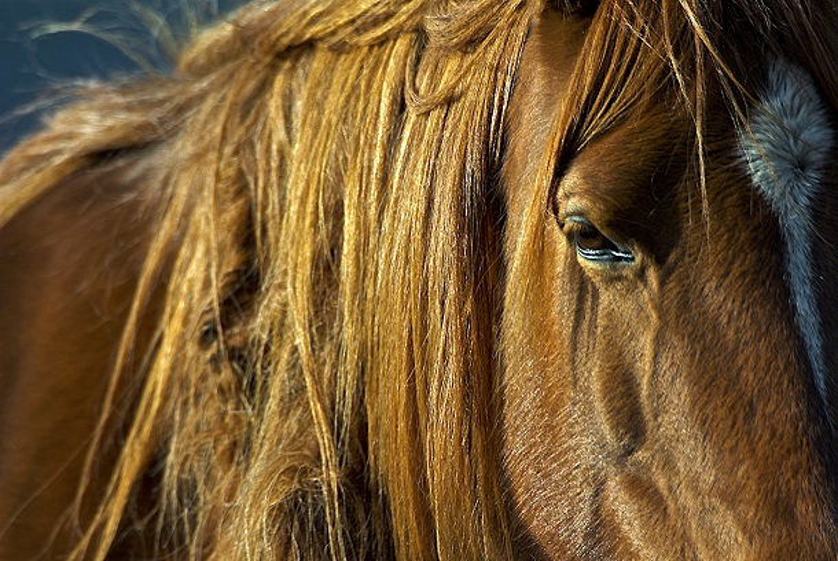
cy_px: 280
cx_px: 419
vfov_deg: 1.8
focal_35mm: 750
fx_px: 17475
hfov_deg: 2.7
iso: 100
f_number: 6.7
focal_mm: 500
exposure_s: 1/180
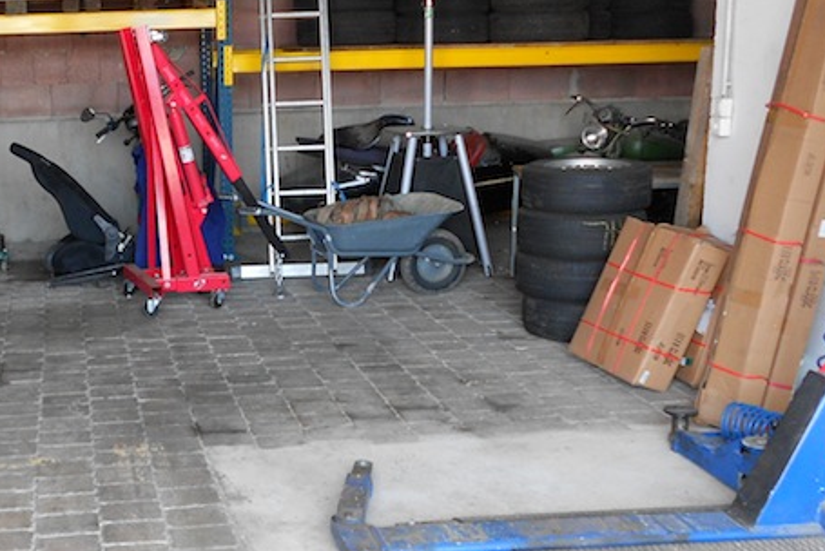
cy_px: 332
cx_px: 167
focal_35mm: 53
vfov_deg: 25.5
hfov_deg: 36.3
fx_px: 1215
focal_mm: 5.1
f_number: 3.4
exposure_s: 1/30
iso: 125
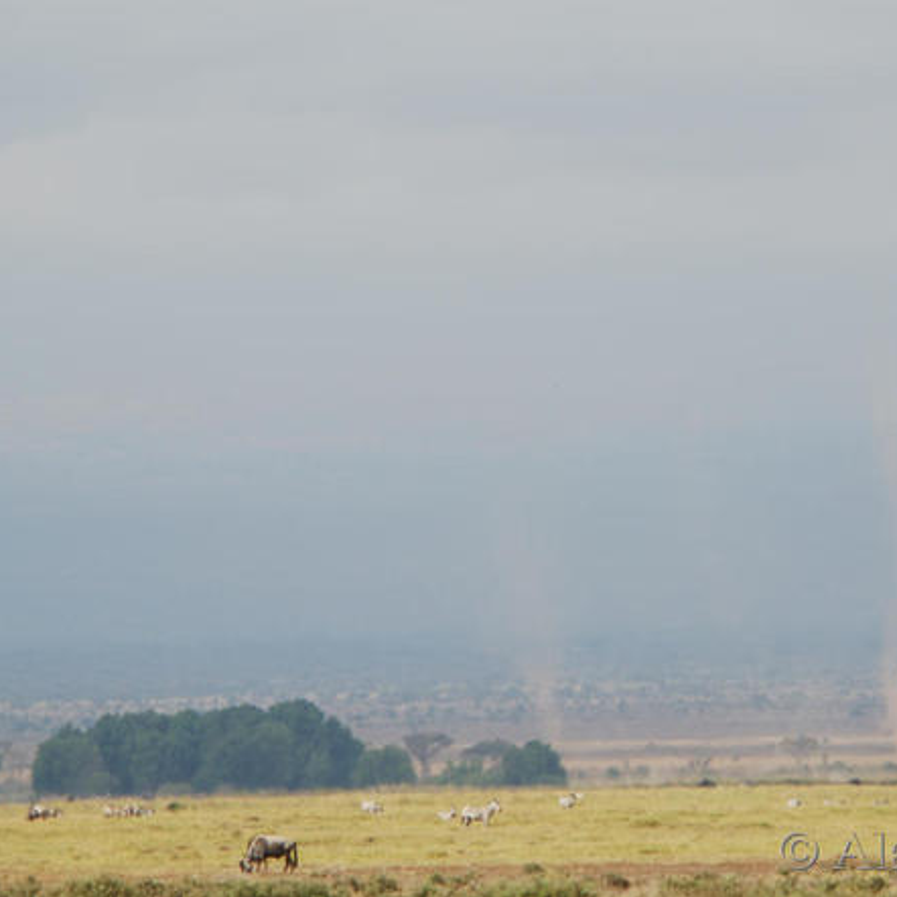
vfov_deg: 3.6
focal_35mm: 485
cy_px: 424
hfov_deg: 3.6
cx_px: 544
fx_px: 14219
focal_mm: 240
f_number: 5.3
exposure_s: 1/500
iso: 100
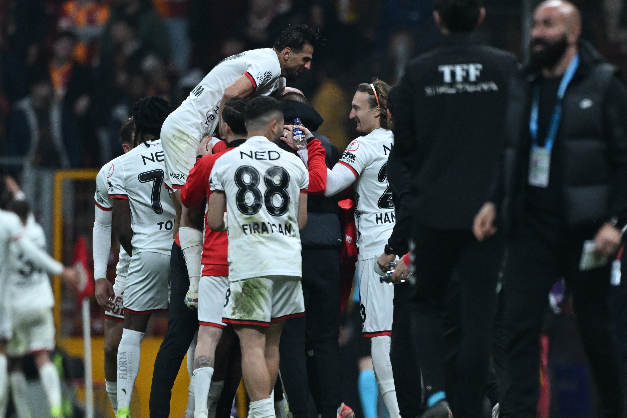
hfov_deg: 2.5
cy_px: 222
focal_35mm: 840
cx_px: 263
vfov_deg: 1.6
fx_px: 14629
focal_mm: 400
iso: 3200
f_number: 2.8
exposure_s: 1/3200
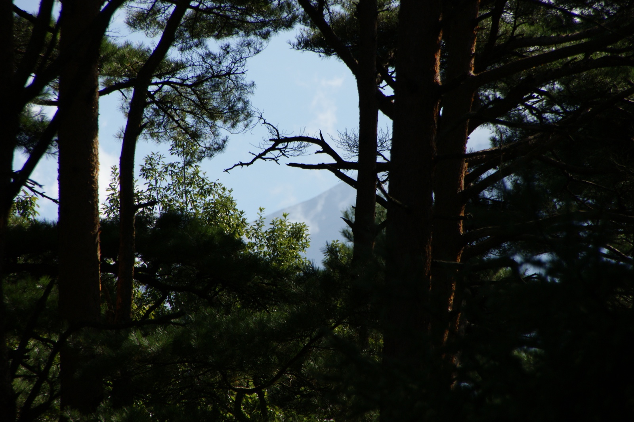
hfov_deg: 5.5
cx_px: 317
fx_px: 6599
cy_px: 211
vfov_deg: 3.7
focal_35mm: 375
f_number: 8
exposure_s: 1/500
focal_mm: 250
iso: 100
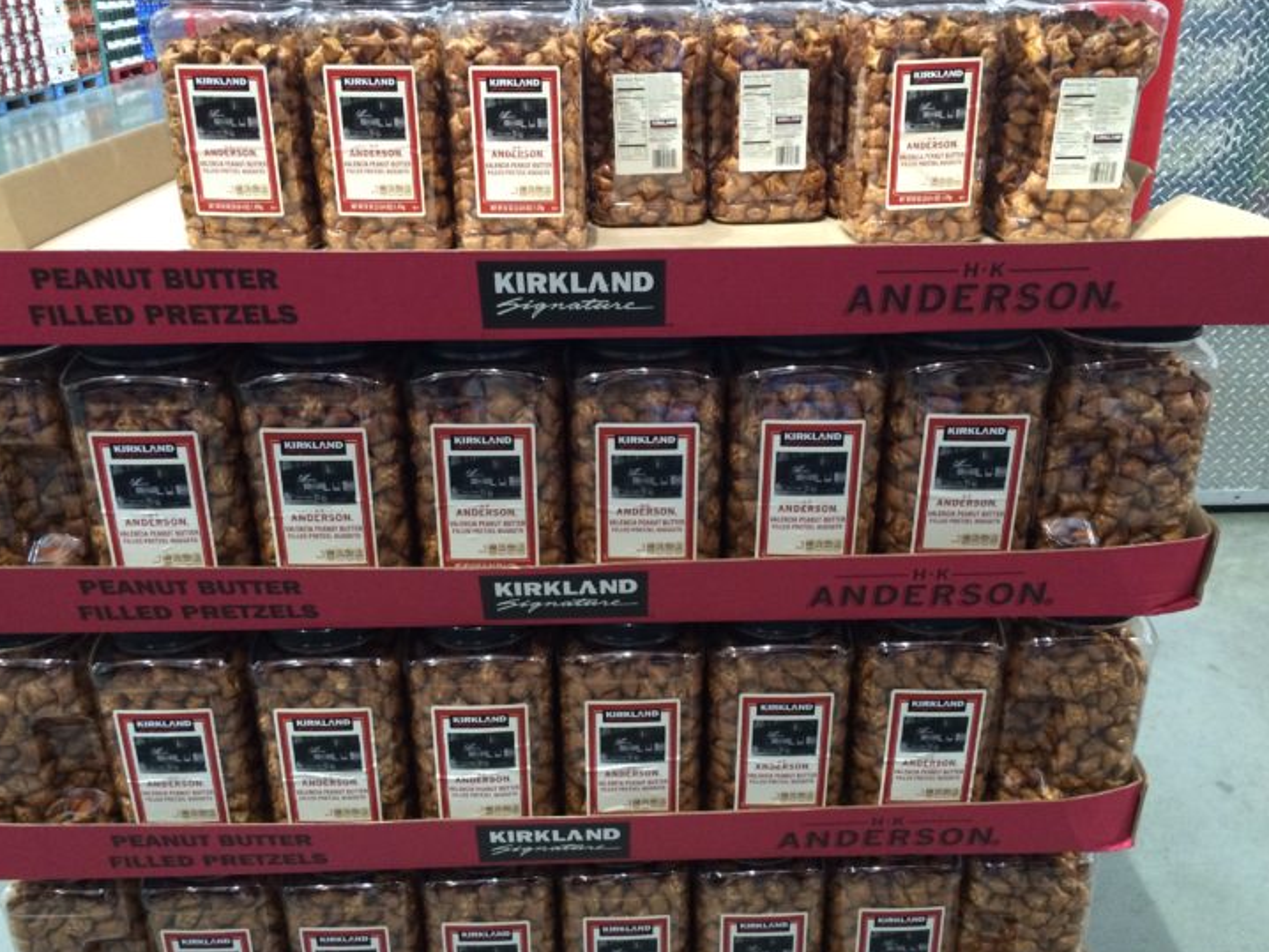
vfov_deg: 45.5
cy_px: 463
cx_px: 650
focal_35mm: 31
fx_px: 1137
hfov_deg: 58.3
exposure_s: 1/30
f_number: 2.2
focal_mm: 4.15
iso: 320
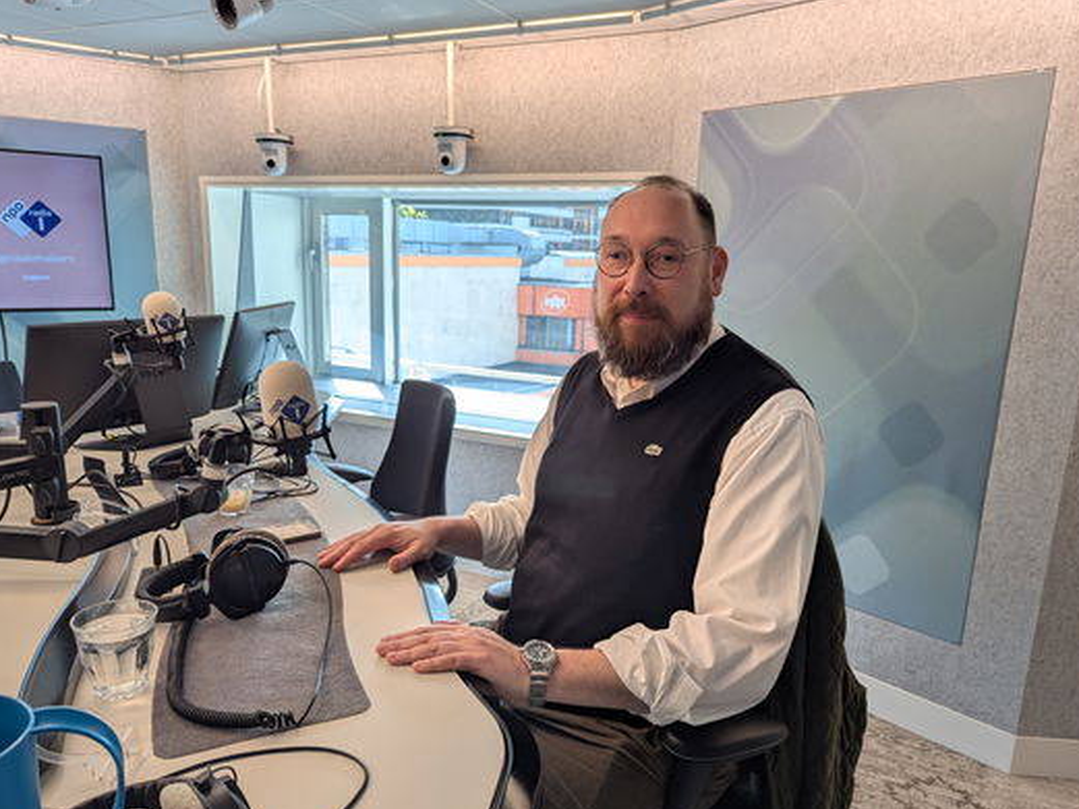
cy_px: 432
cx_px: 534
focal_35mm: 26
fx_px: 811
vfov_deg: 53.0
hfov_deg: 67.3
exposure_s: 1/84.4
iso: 52
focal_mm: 6.81
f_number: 1.85
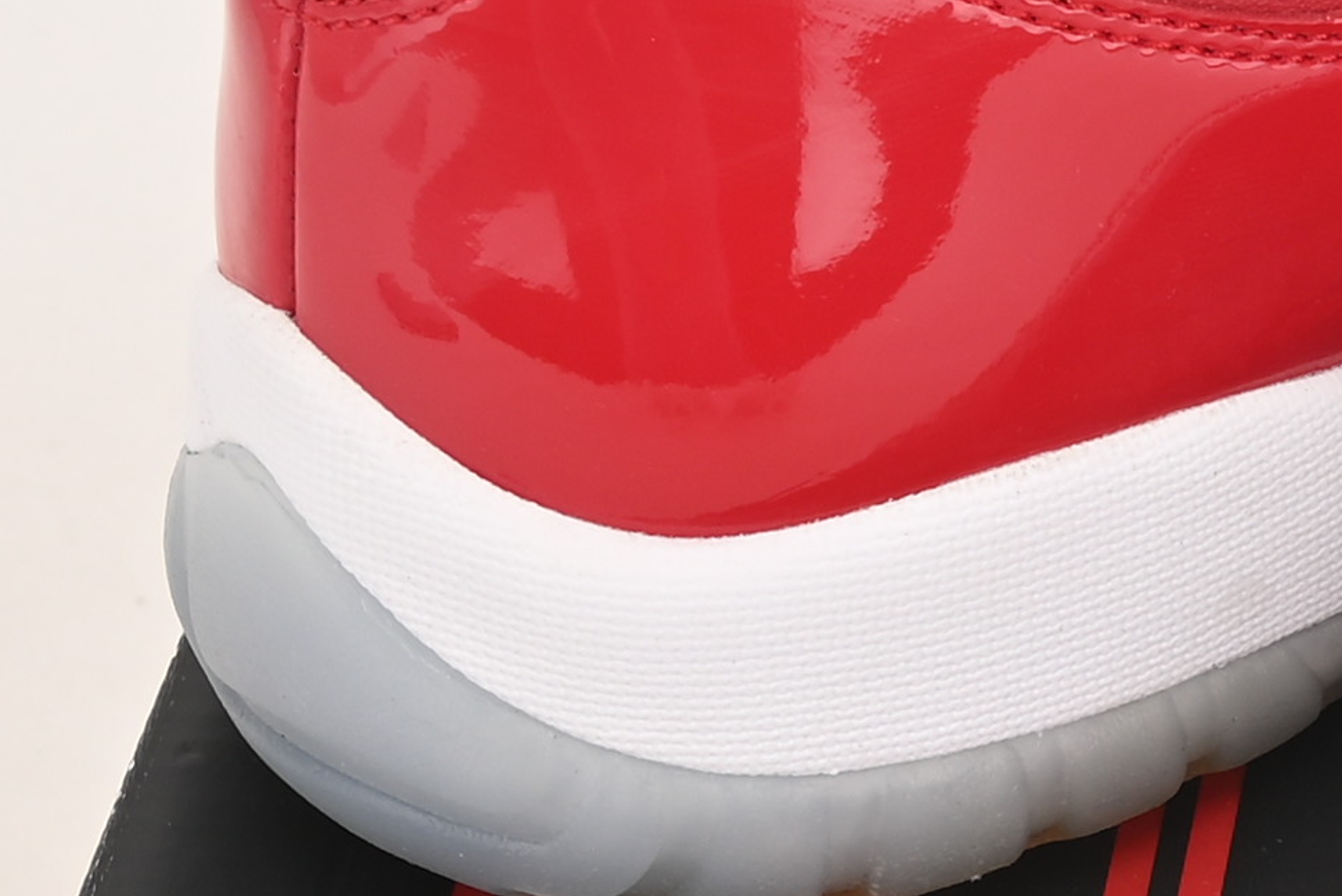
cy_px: 194
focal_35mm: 214
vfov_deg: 6.4
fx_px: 7984
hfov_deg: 9.1
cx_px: 2528
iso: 100
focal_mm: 34.5
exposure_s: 1/200
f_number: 11
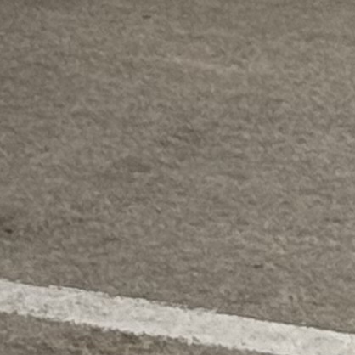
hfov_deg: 4.0
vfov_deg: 4.2
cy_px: -652
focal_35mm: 409
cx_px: -985
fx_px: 4745
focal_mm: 6.76
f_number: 1.78
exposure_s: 1/527
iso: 64
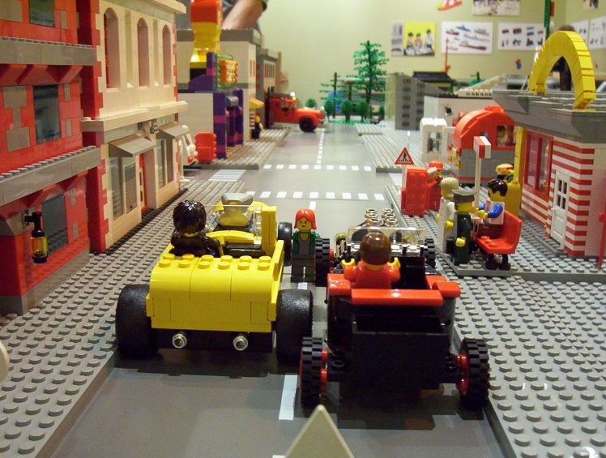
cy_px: 244
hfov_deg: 41.1
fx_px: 807
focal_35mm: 46
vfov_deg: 31.6
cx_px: 292
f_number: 2.73
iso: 200
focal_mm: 5.77
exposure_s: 1/12.2
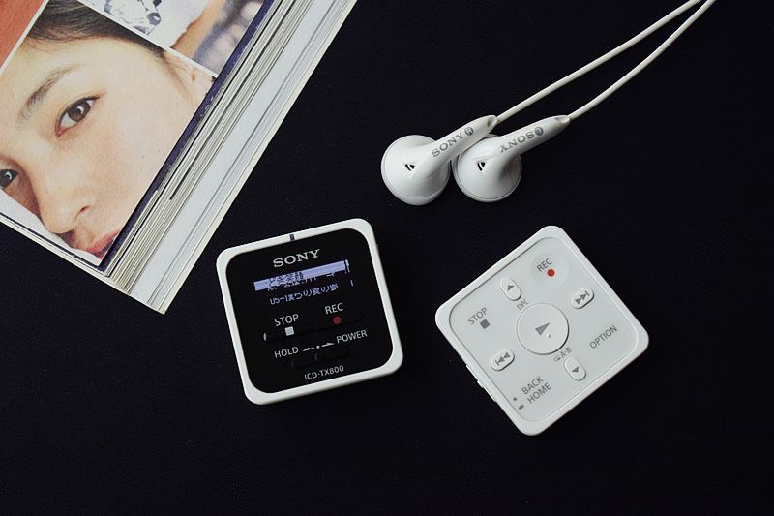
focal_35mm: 78
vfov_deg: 17.5
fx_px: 1677
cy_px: 258
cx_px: 387
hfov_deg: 26.0
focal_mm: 52
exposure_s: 1/160
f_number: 6.3
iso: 1600
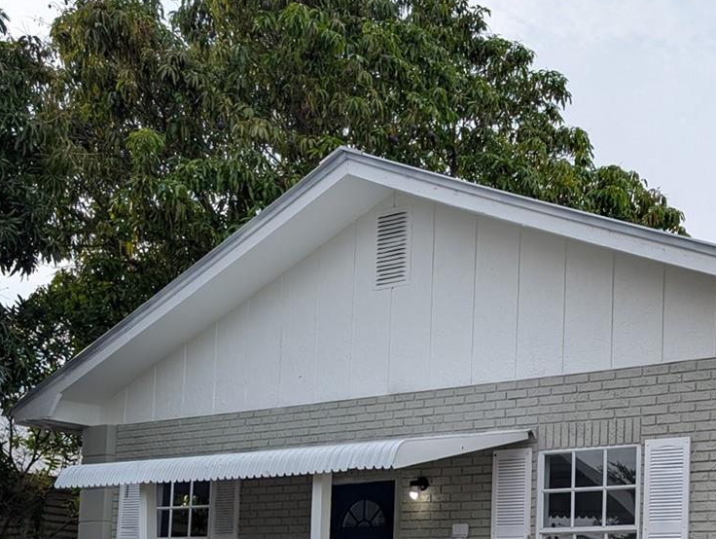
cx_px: 645
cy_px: 556
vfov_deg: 26.4
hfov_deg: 34.7
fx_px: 1077
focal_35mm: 52
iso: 21
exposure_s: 1/1143
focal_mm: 6.9
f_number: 1.68
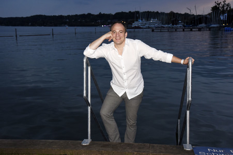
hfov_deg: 44.5
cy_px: 78
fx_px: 285
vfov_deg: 30.5
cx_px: 116
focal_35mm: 44
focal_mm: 44
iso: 2000
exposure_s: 1/160
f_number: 6.3
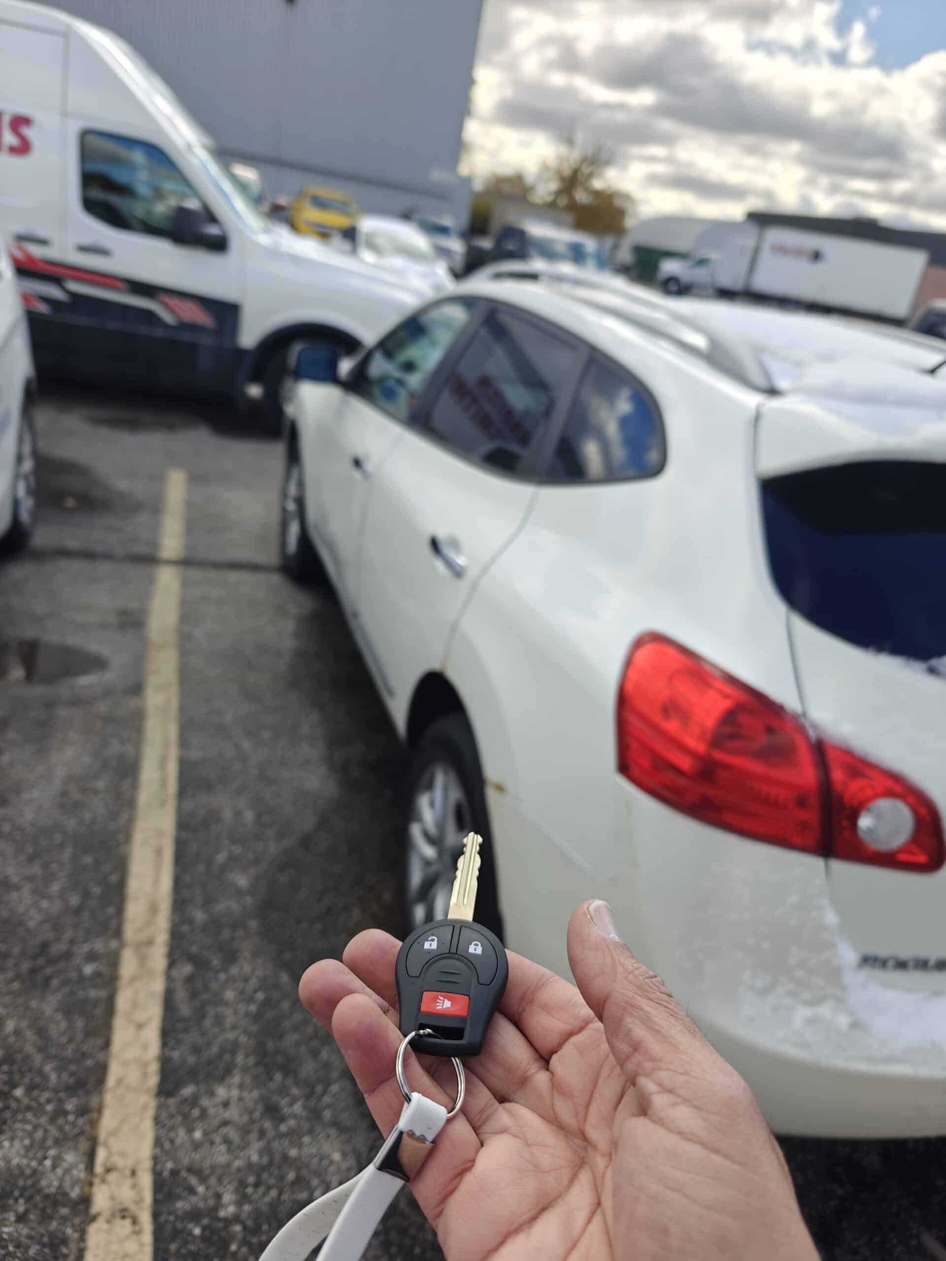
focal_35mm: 23
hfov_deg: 58.9
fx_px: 838
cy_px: 630
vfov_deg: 73.9
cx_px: 473
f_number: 1.6
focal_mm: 6.06
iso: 50
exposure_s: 1/784
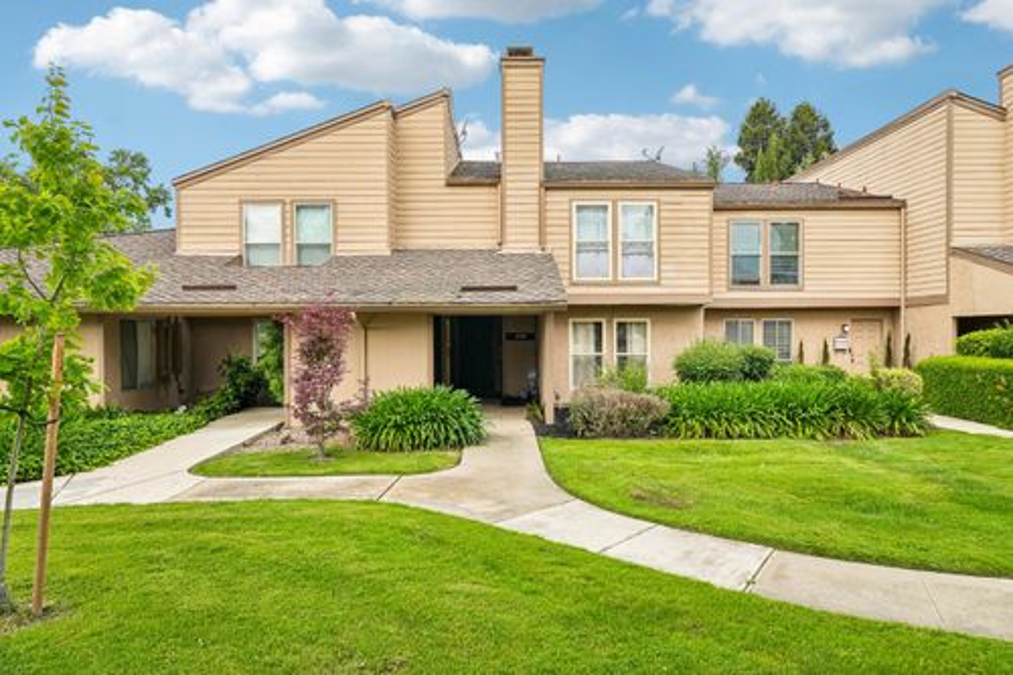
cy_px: 338
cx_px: 506
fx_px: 619
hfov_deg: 78.6
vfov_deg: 57.2
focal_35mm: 22
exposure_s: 1/160
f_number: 10
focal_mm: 22
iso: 400
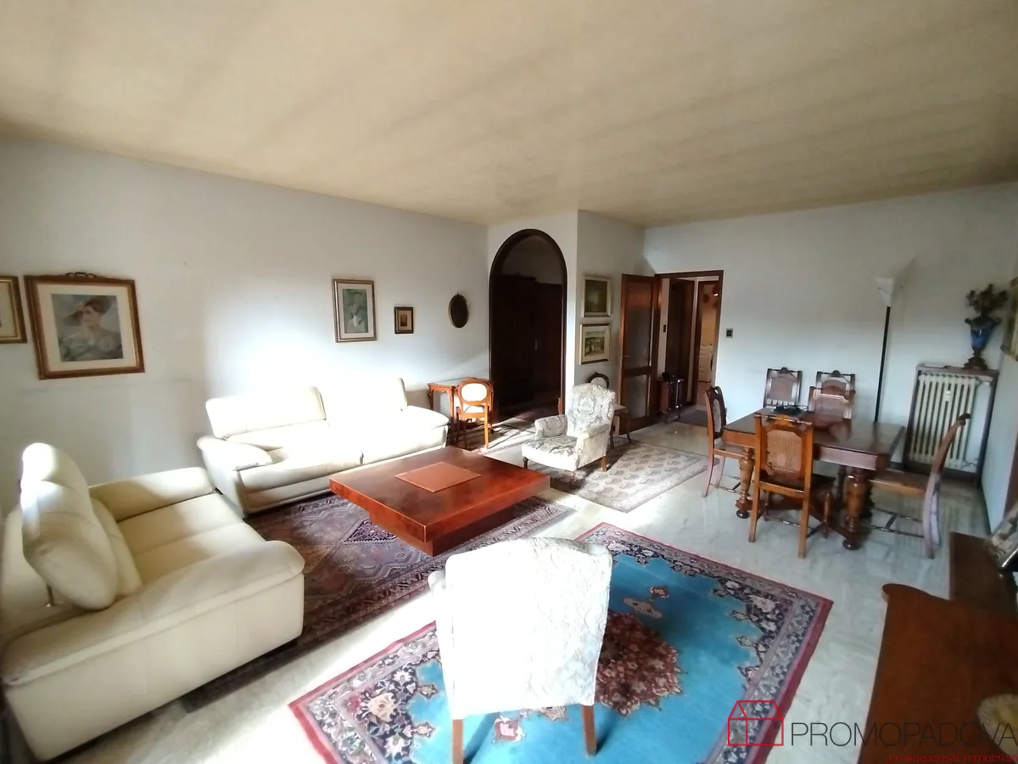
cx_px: 509
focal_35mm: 15
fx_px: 441
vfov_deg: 81.7
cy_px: 382
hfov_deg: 98.2
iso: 200
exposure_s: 1/33
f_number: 2.2
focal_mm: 1.65
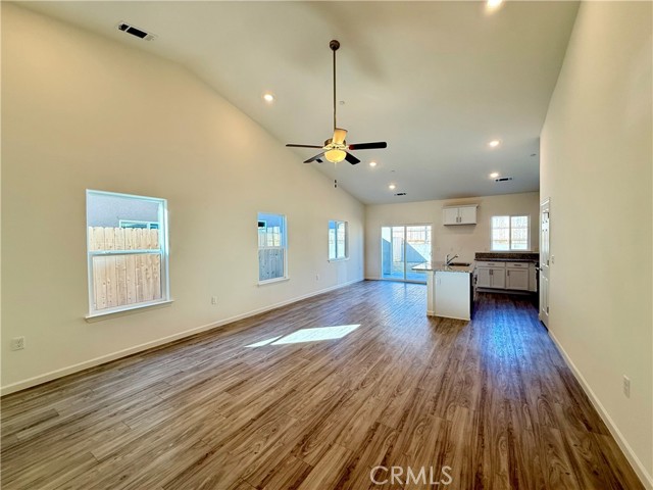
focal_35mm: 14
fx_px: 264
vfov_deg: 85.7
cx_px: 326
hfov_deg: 102.1
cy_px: 245
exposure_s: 1/120
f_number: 2.2
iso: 200
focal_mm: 2.22
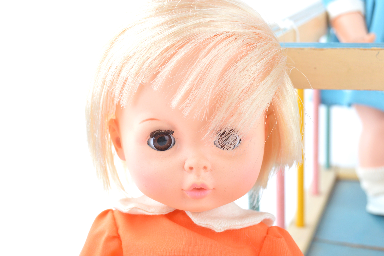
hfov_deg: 29.3
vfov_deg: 19.7
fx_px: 735
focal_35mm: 69
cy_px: 128
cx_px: 192
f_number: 9
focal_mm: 46
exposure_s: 1/25
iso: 100
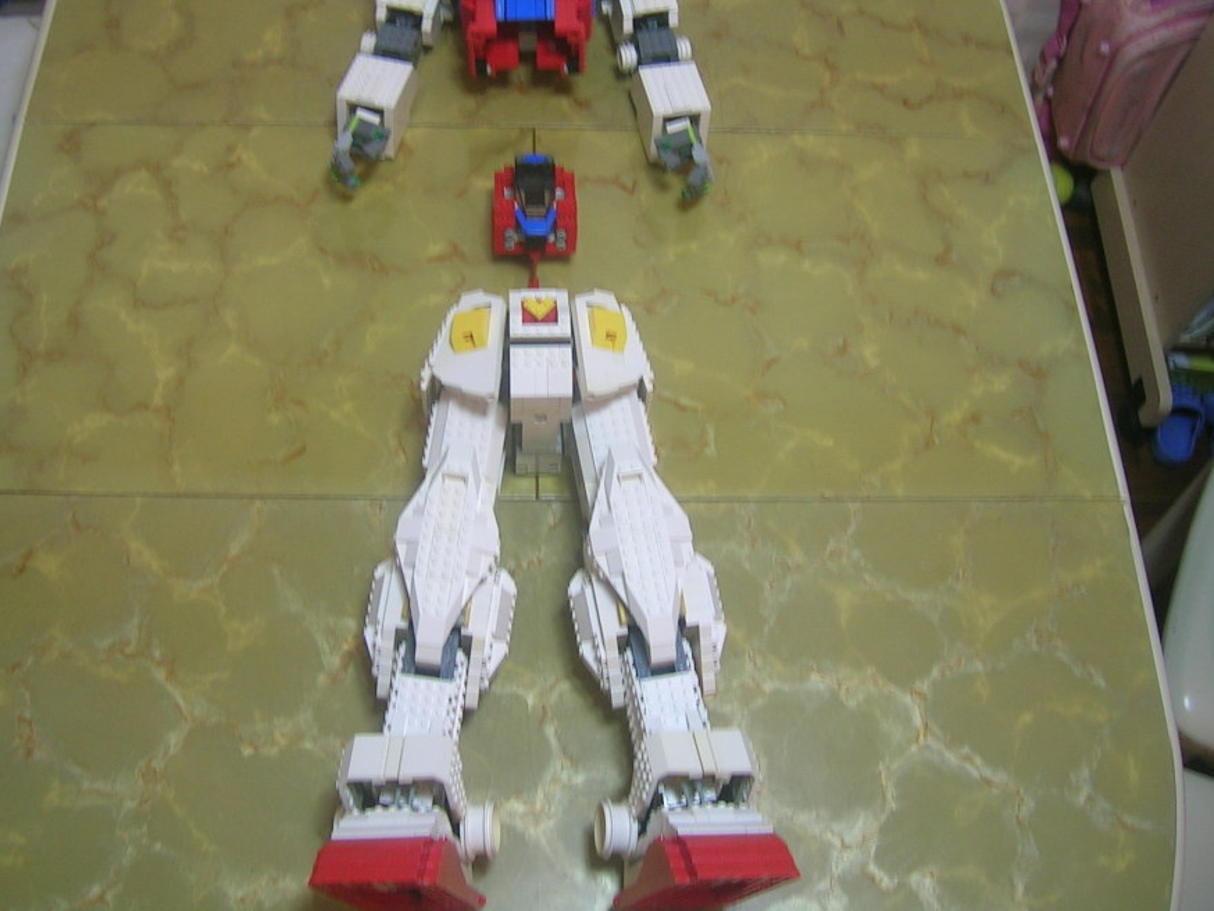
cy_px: 386
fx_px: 1438
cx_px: 532
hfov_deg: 45.7
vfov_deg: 35.1
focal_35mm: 41
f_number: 2.8
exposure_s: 1/4.3
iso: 50
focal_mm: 5.4
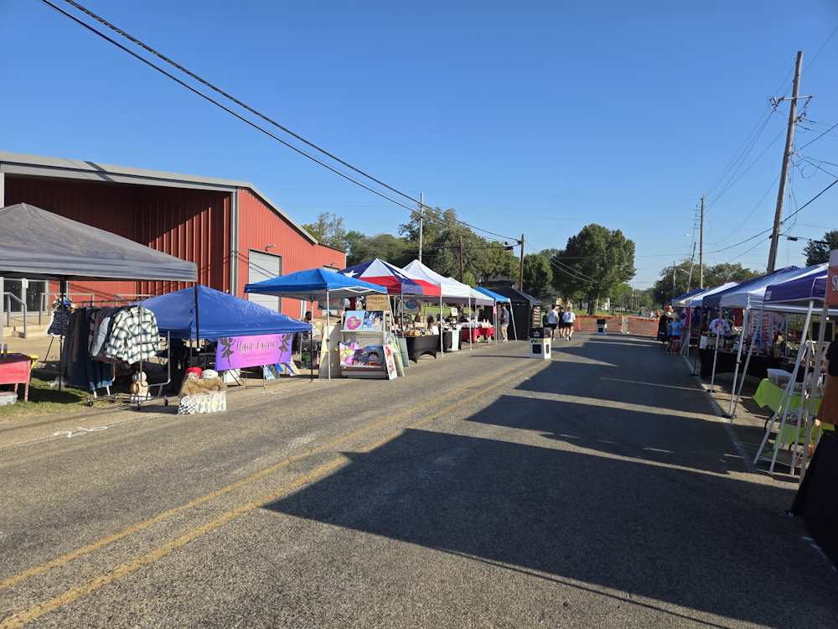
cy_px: 314
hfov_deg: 73.9
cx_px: 419
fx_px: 557
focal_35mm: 23
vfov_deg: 58.9
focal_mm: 5.4
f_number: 1.8
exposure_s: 1/1538
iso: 25
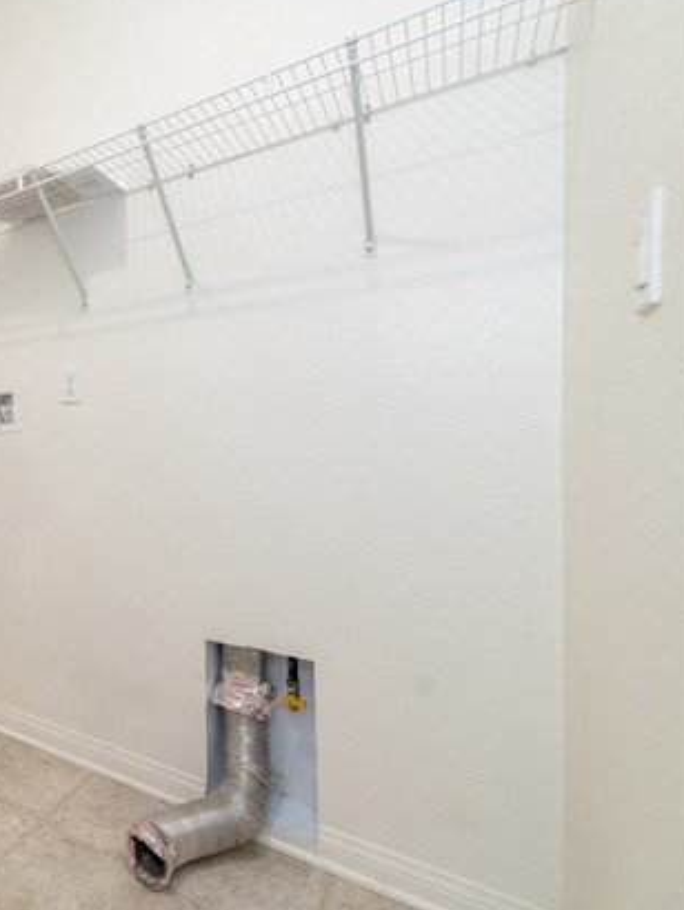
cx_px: -13
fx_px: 553
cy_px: 442
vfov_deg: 78.9
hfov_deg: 50.2
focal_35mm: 21
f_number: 4
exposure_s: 1/60
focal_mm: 14
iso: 500
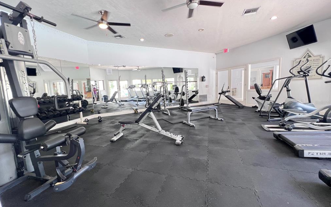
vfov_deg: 78.6
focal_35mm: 14
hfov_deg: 105.3
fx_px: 126
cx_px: 167
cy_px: 103
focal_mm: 1.57
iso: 200
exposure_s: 1/60
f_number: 1.8
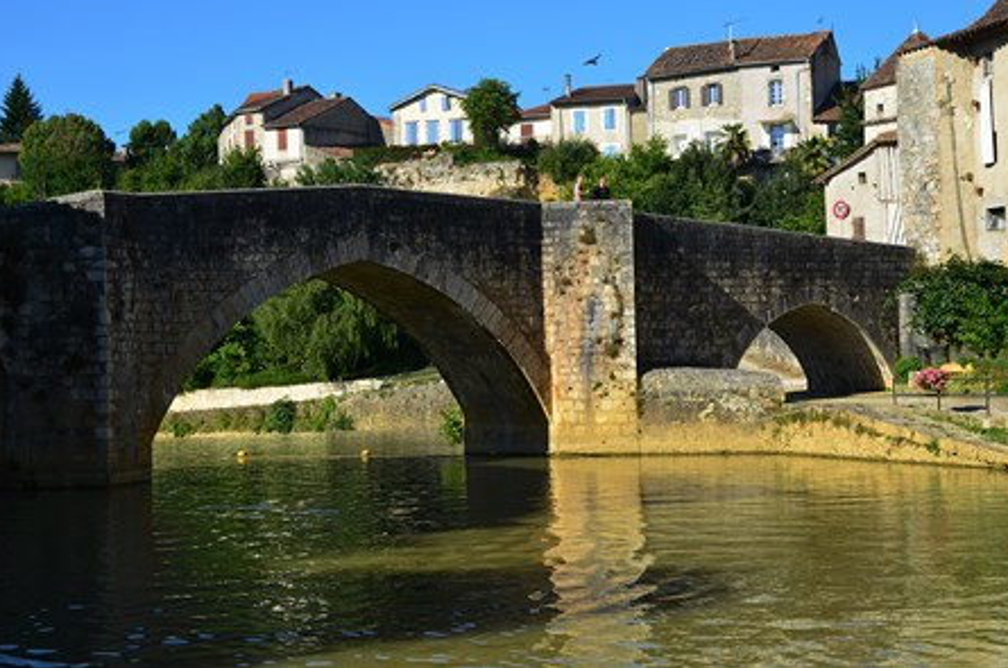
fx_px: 1789
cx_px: 473
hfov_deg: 31.5
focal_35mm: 64
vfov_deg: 21.2
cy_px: 296
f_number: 11
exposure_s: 1/125
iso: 100
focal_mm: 38
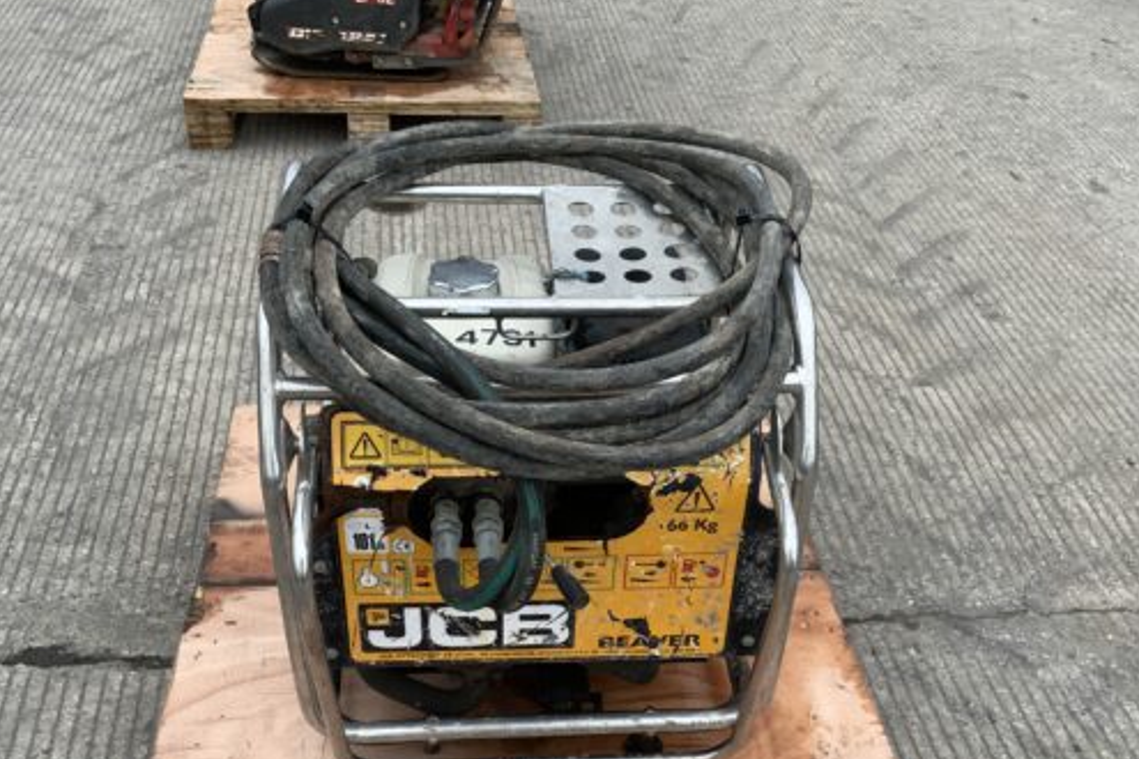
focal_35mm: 39
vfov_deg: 33.7
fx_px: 1234
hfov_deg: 49.5
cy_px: 536
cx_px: 589
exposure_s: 1/253
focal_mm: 3
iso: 16
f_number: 1.8
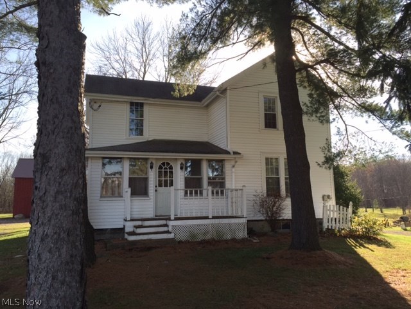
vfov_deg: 48.2
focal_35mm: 29
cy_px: 154
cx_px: 206
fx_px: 344
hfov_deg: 61.7
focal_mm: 4.15
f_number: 2.2
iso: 40
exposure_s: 1/860
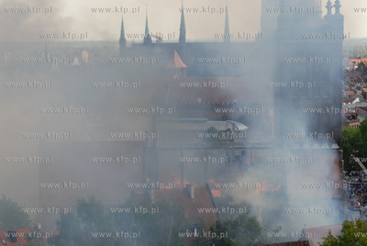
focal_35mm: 120
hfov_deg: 17.0
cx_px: 184
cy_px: 123
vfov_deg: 11.5
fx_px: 1225
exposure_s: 1/320
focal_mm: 80
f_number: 4.5
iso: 100
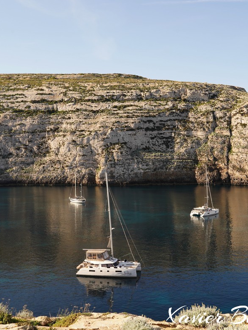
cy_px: 167
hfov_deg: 30.8
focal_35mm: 47
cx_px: 146
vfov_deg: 40.4
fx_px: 449
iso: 100
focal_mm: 32
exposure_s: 1/60
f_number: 11
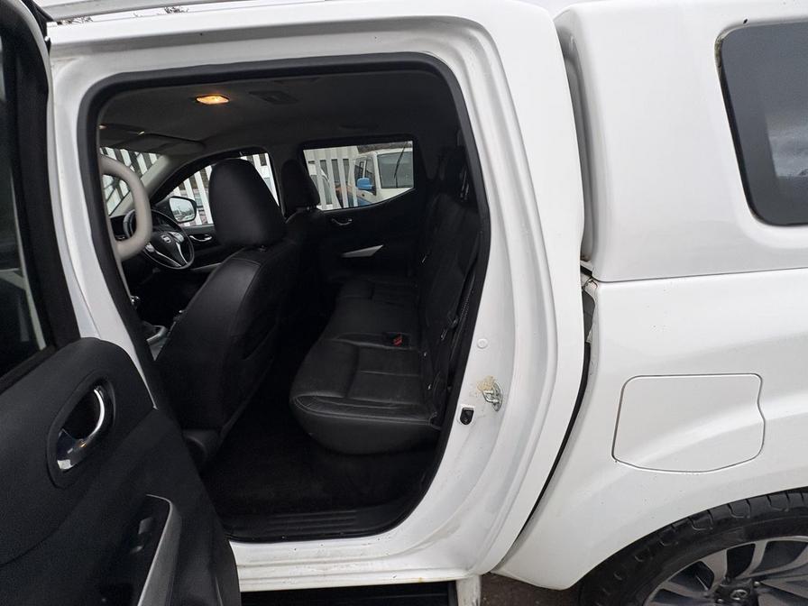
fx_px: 327
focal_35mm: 14
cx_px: 404
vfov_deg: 85.7
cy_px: 303
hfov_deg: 102.1
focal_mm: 2.22
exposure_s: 1/99
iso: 80
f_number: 2.2
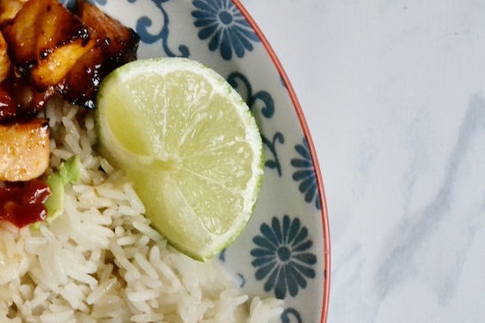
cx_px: -75
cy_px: 251
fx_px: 1777
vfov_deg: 10.4
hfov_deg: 15.1
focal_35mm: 132
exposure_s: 1/100
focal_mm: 38
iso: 3200
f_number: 10
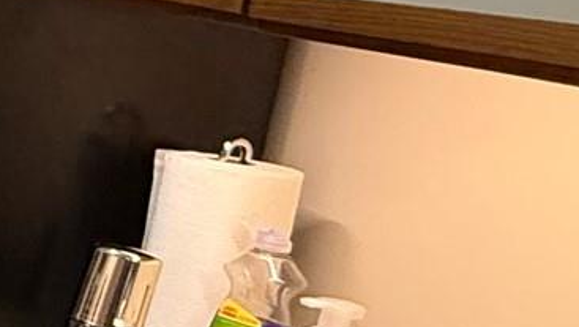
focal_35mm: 85
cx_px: -869
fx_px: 1306
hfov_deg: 14.3
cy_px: 109
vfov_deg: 14.2
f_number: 2.2
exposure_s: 1/60
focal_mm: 2.22
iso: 500
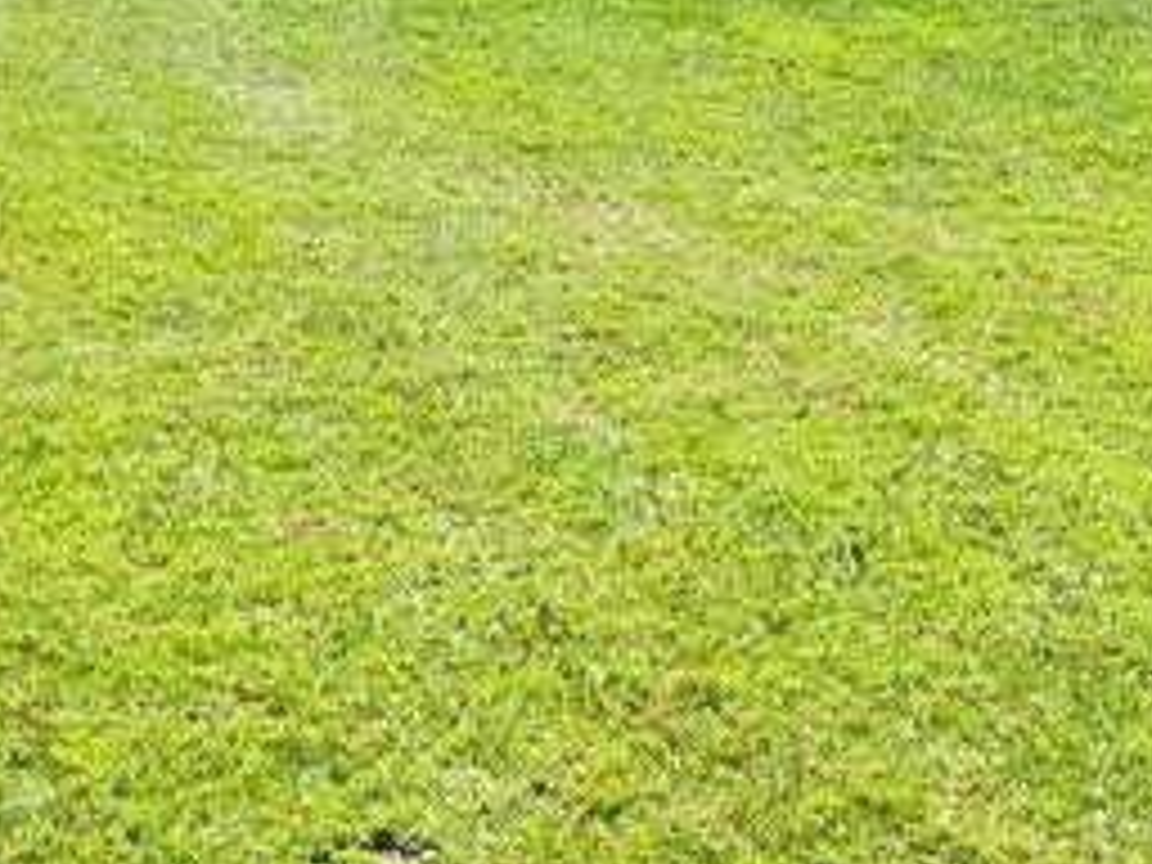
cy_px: -14
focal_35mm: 104
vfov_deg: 14.0
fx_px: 3461
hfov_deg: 18.3
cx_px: -50
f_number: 1.6
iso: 32
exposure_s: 1/2681
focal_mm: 4.2
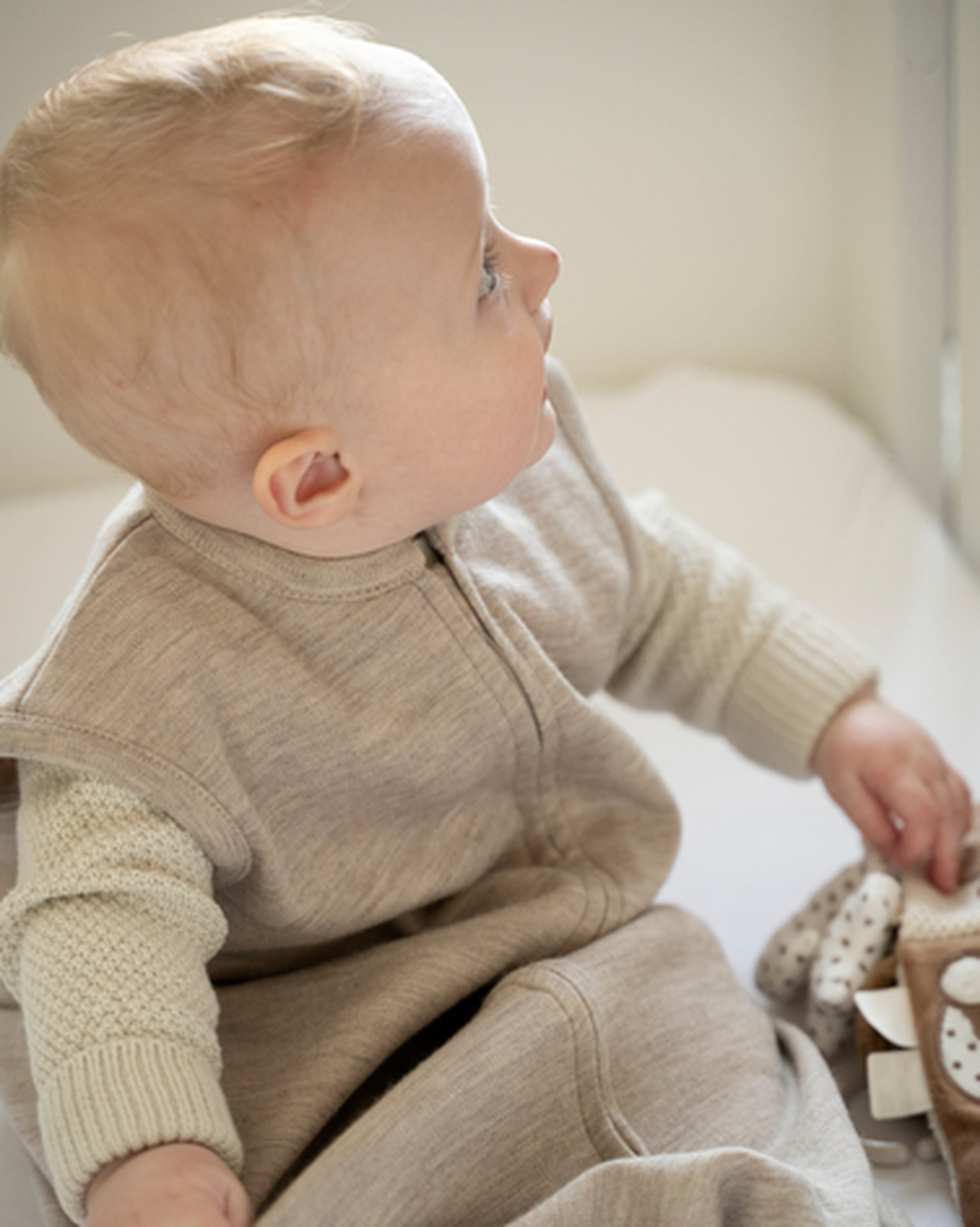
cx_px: 477
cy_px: 728
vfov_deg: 19.8
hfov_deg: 15.8
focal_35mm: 97
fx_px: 3520
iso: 800
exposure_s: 1/125
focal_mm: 75
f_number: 2.8
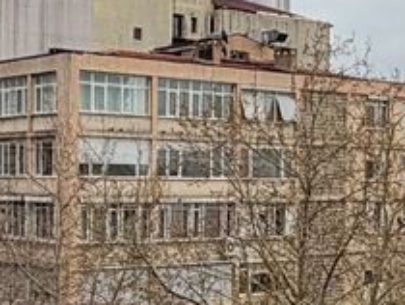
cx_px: 397
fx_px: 1124
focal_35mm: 96
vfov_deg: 15.4
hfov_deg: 19.9
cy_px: 201
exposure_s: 1/888
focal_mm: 2.22
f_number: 2.2
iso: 20
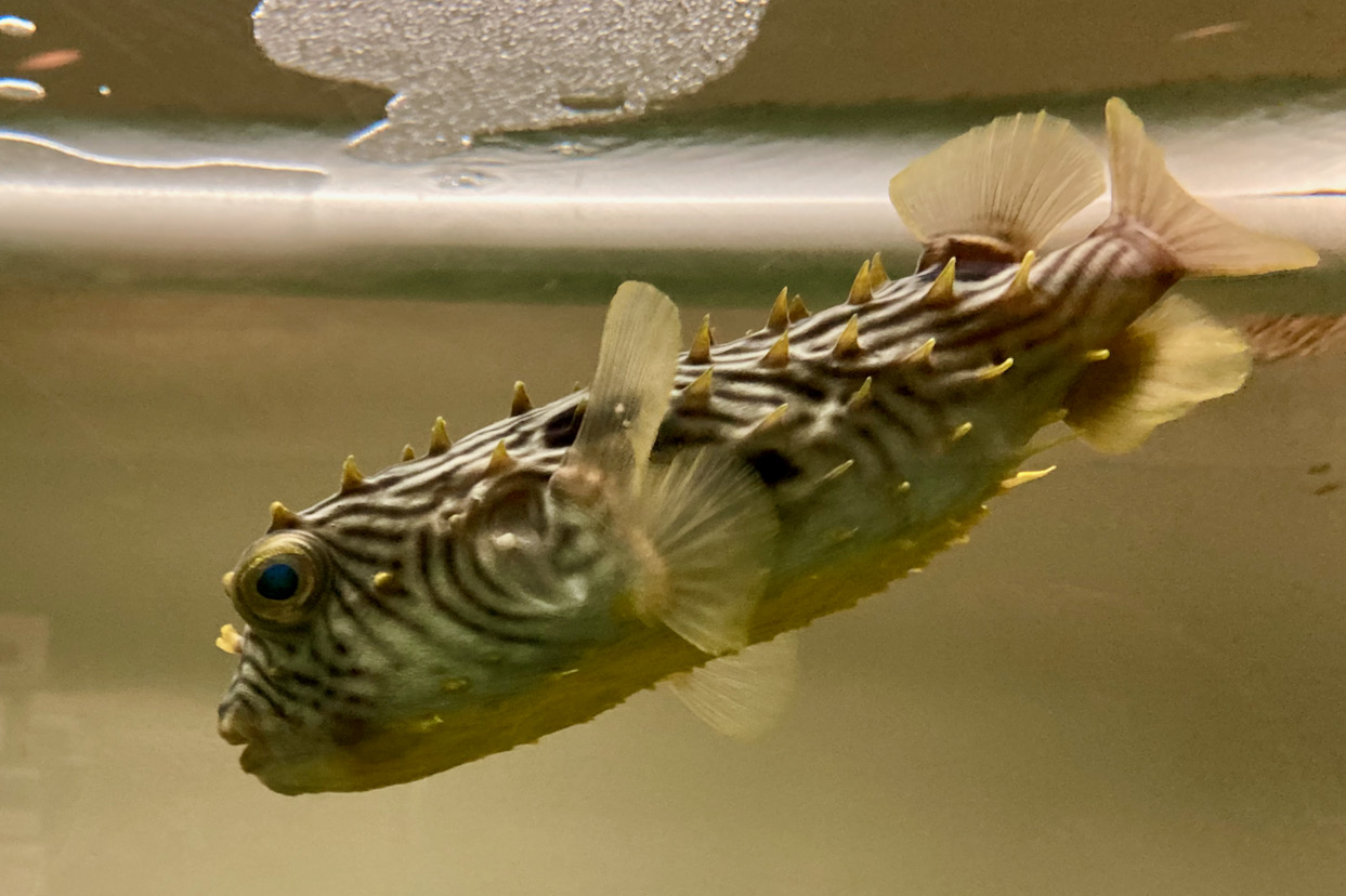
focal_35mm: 30
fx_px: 1121
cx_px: 684
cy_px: 462
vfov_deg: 43.6
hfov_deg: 61.9
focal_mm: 3.99
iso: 250
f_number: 1.8
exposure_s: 1/40
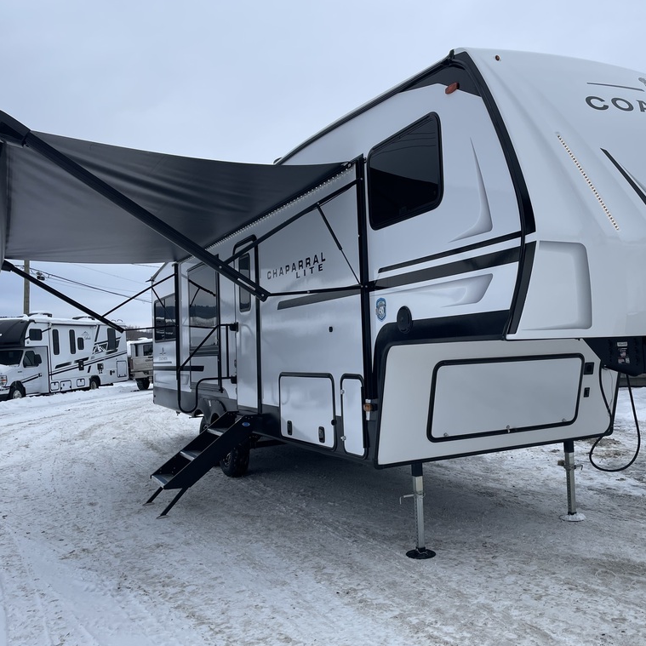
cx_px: 394
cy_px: 325
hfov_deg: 52.1
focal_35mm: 31
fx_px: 655
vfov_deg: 52.5
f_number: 1.6
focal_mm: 4.2
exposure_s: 1/1006
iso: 32
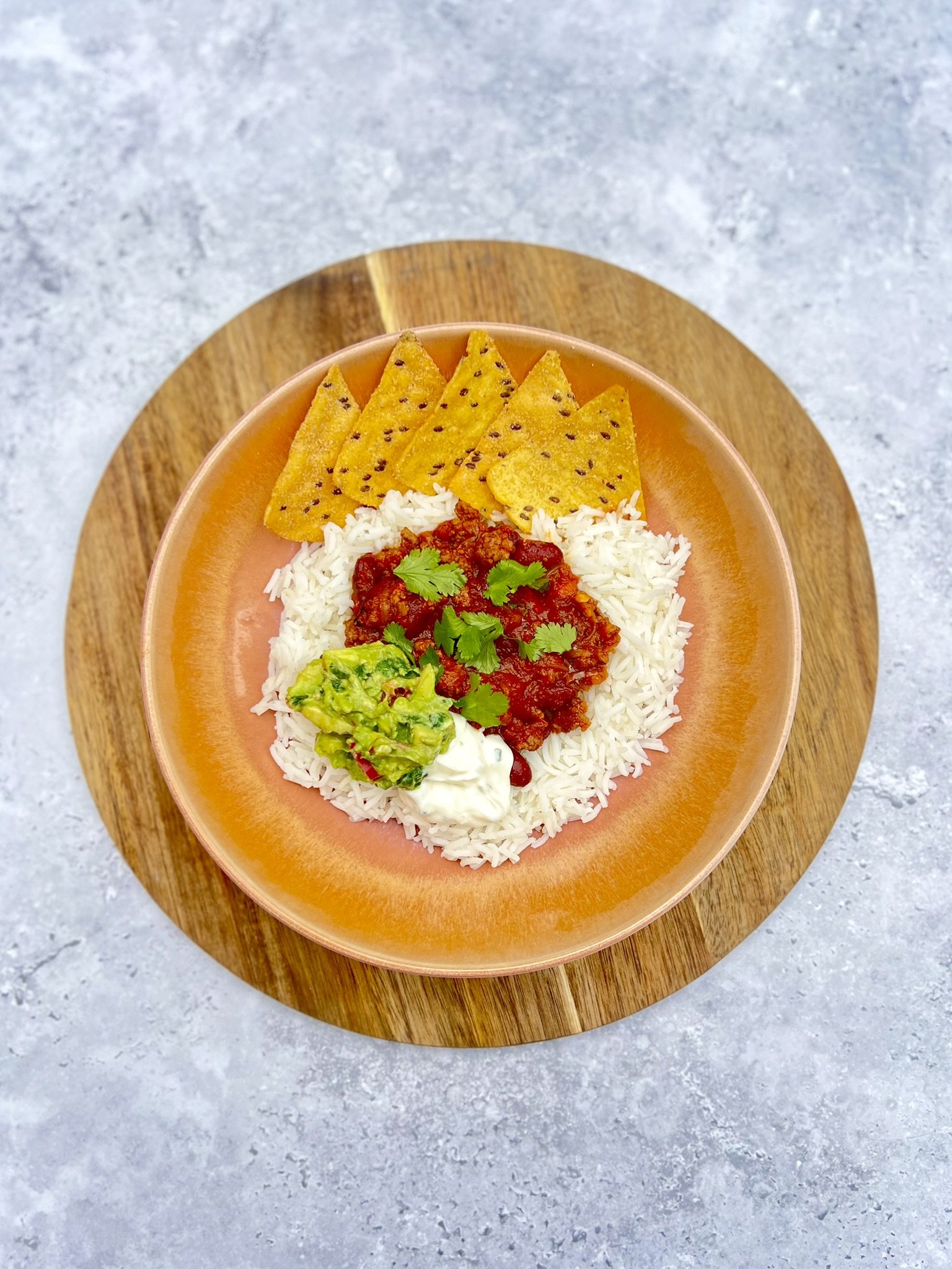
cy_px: 634
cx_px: 476
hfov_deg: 53.1
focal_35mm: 26
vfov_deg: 67.3
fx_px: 953
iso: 50
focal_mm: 5.7
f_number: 1.5
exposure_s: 1/137
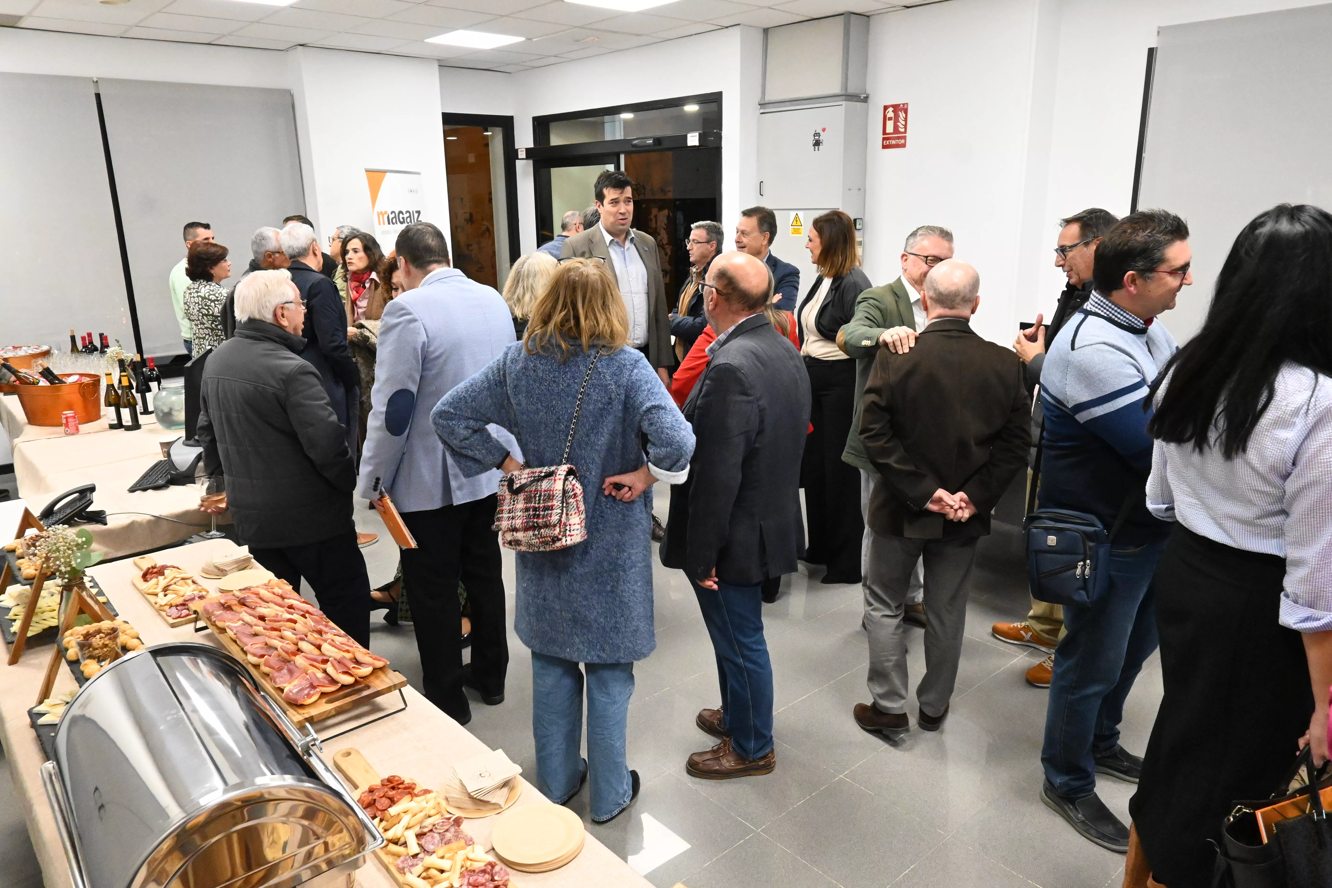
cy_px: 444
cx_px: 666
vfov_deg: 53.1
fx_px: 888
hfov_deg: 73.7
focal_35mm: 24
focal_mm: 16
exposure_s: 1/160
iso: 6400
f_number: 7.1
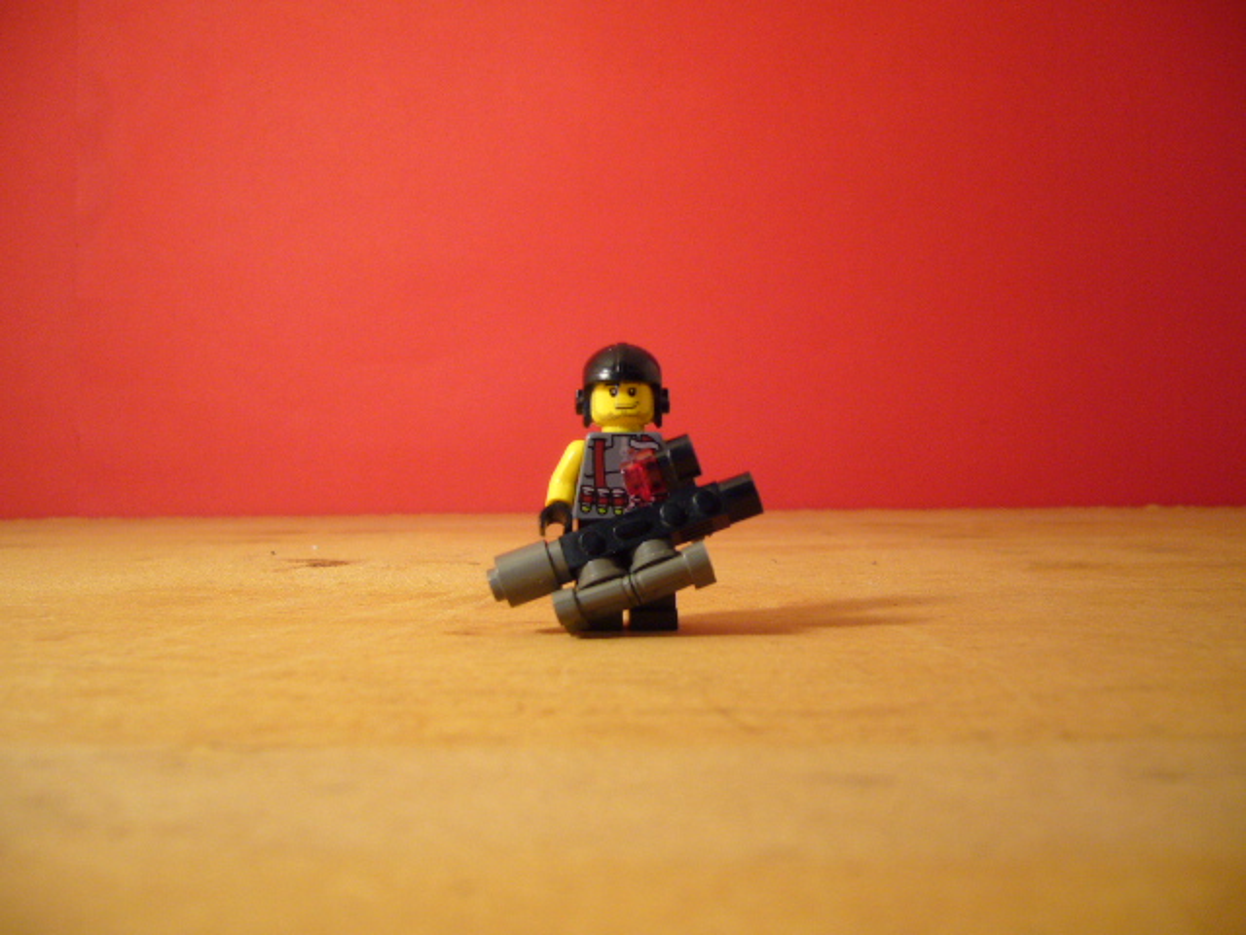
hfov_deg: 52.6
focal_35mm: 35
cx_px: 623
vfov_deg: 40.7
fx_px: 1260
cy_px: 468
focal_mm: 5.8
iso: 100
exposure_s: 1/15
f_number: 2.8
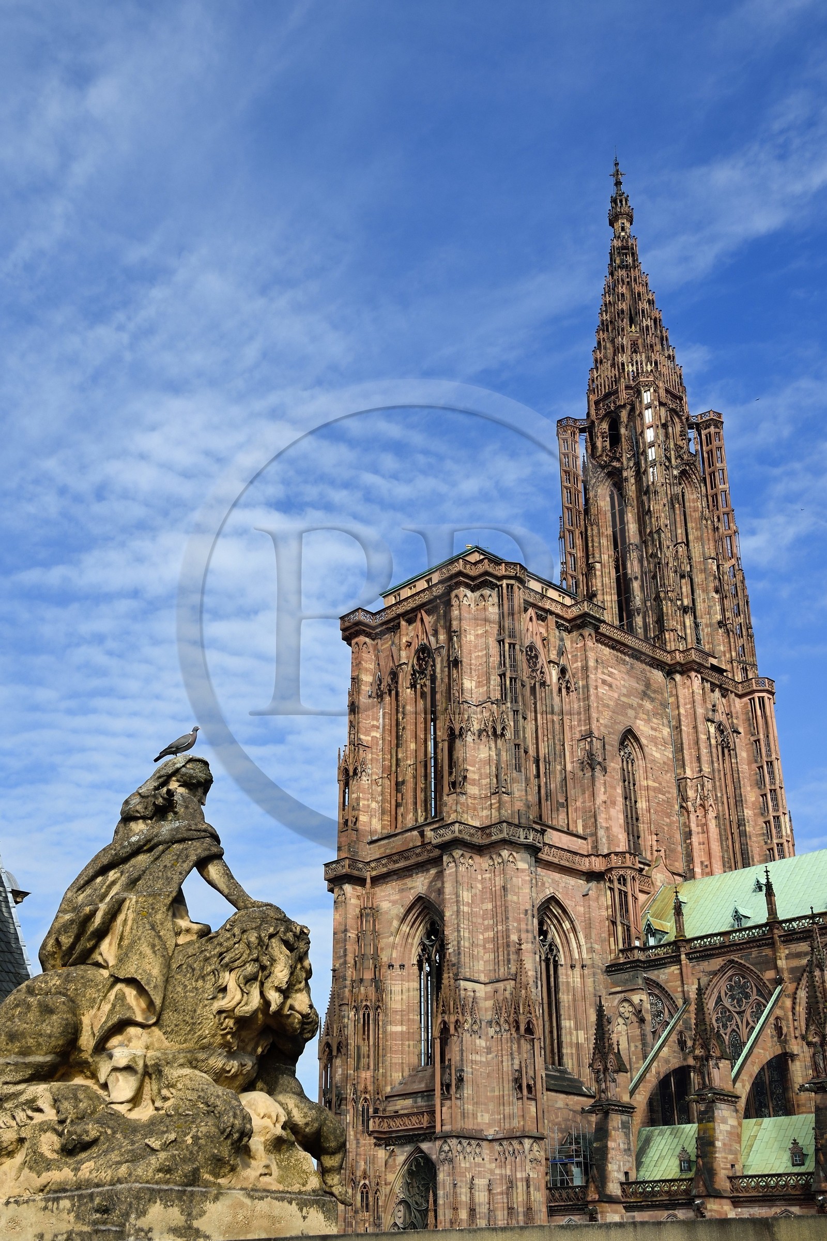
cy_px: 620
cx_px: 414
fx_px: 1240
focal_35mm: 36
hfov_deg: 36.9
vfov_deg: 53.1
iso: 200
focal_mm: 36
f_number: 14
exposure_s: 1/250
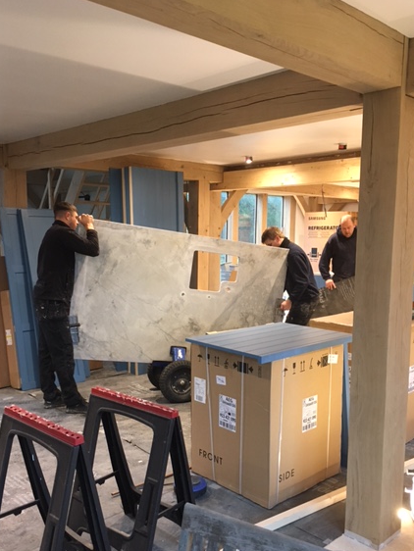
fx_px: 526
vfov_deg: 55.2
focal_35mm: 33
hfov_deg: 43.0
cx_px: 208
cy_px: 304
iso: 200
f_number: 2.2
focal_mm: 4.15
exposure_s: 1/20
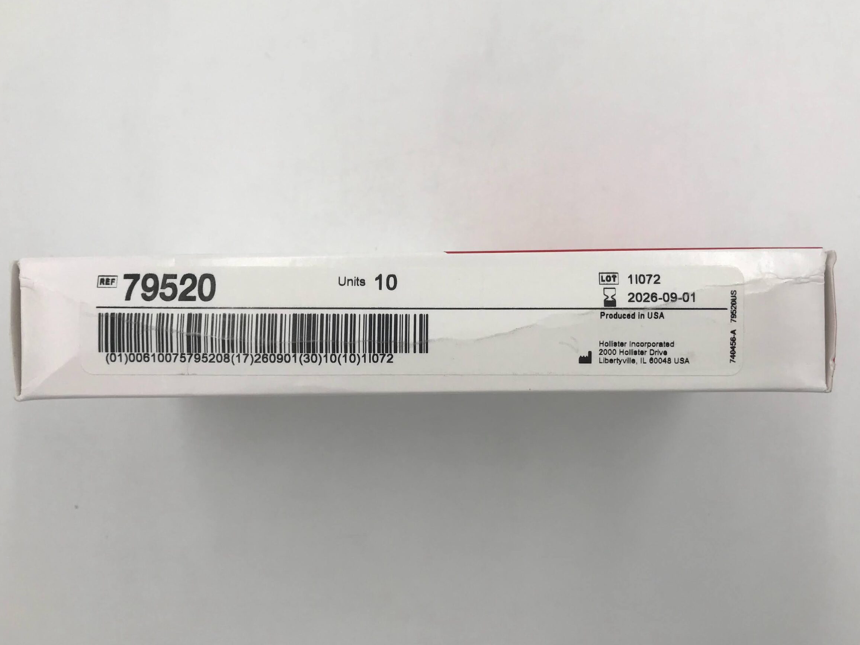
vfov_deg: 45.4
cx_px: 455
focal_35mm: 31
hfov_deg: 58.3
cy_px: 306
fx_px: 770
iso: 32
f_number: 1.8
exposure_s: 1/120
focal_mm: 3.99
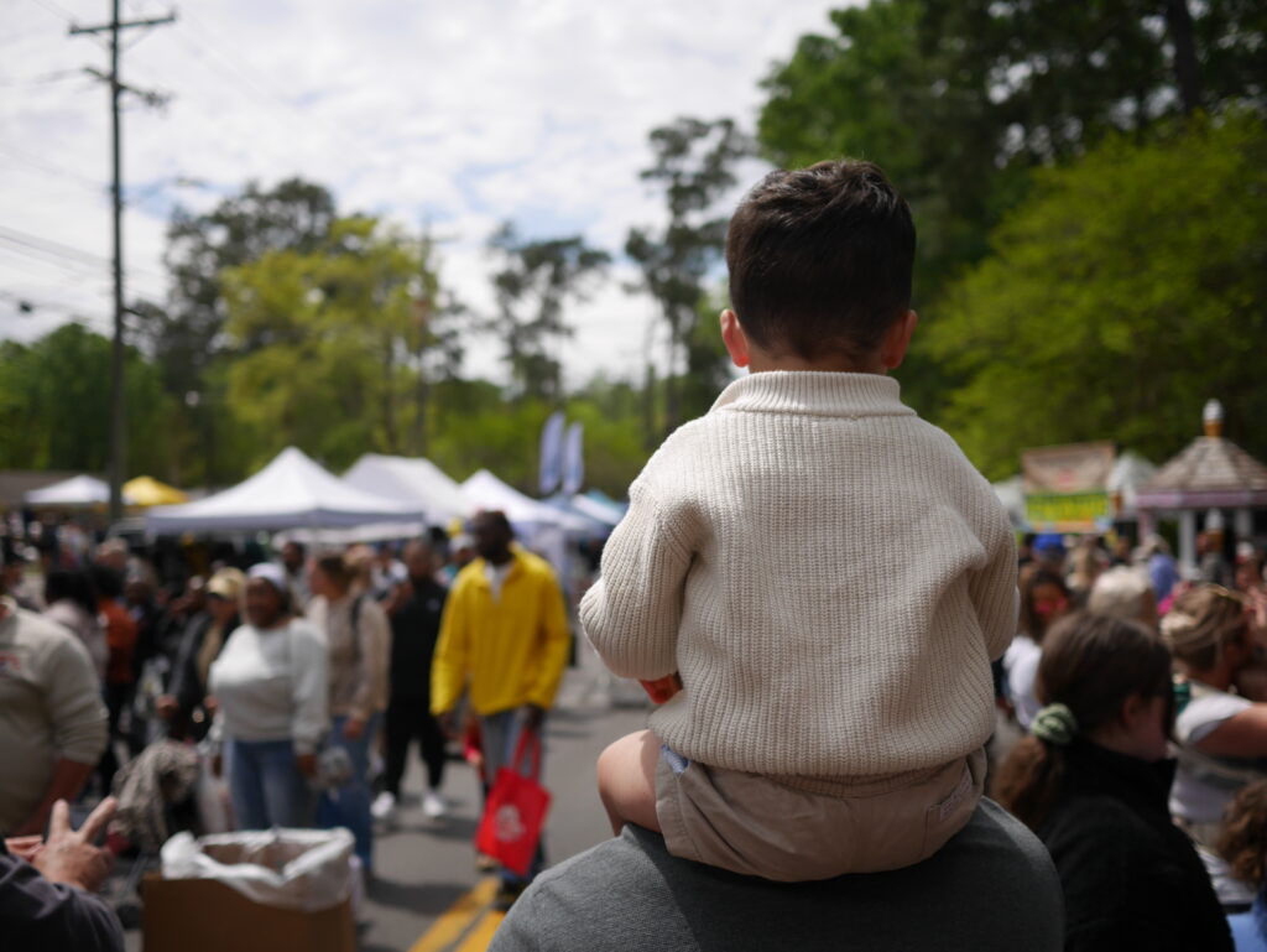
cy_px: 476
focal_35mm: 40
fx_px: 1465
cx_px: 634
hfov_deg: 46.8
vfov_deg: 36.0
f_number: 2
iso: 200
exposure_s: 1/8000
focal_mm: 20
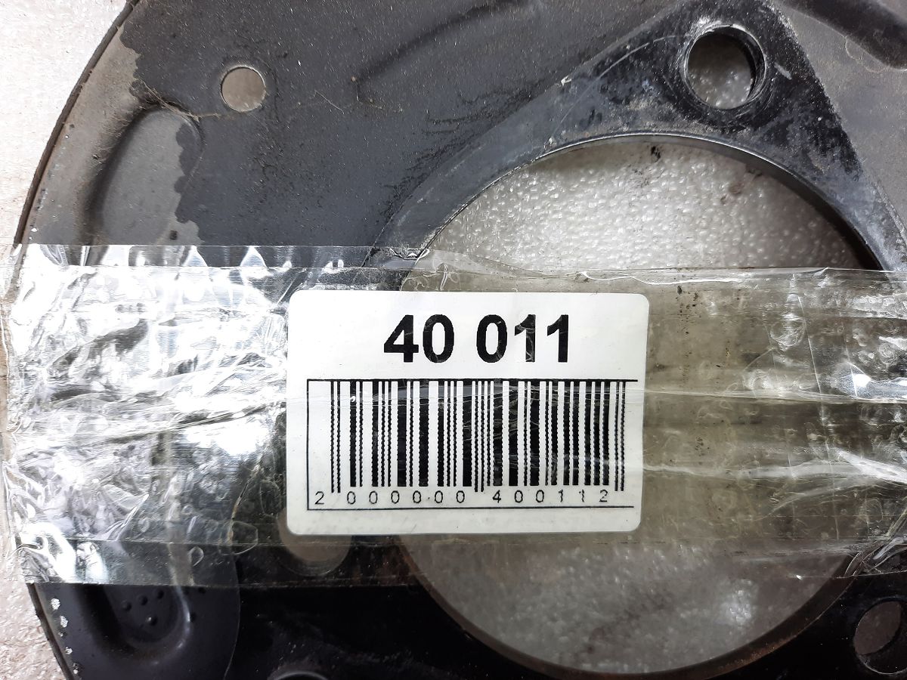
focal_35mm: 25
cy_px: 340
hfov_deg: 69.4
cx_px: 454
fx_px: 655
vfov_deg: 54.9
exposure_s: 1/50
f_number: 2
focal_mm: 4.6
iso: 80
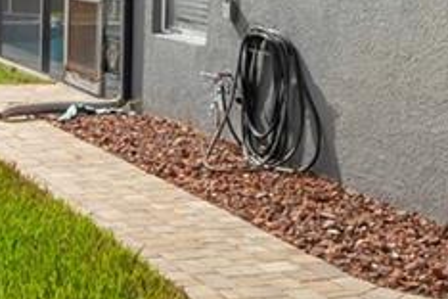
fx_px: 1020
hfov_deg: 24.1
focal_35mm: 82
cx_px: 52
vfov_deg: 15.9
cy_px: -73
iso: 100
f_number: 9
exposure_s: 1/400
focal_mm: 8
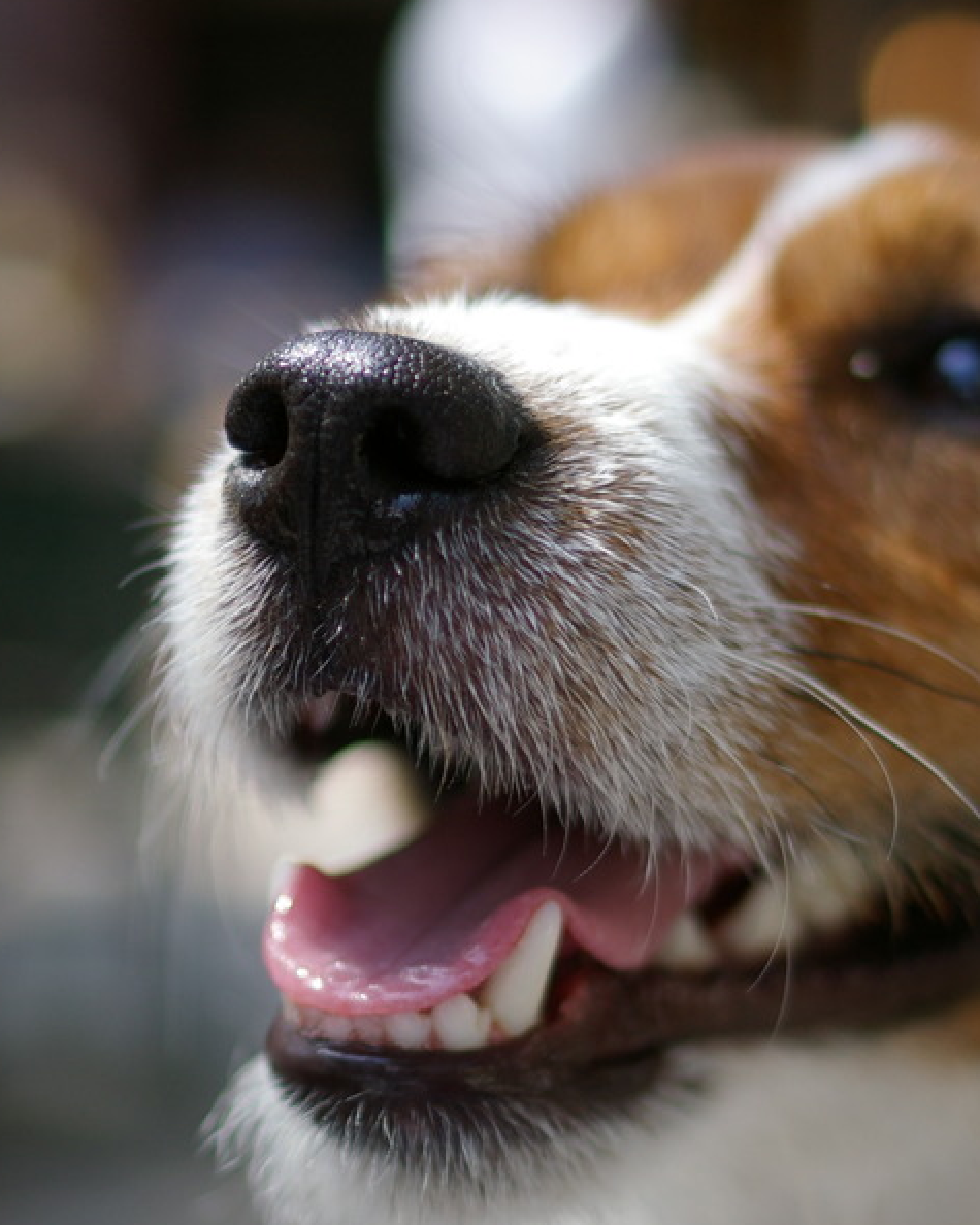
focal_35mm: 85
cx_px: 563
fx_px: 3076
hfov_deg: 18.1
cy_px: 687
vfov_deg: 22.5
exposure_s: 1/1000
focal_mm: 35
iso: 200
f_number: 2
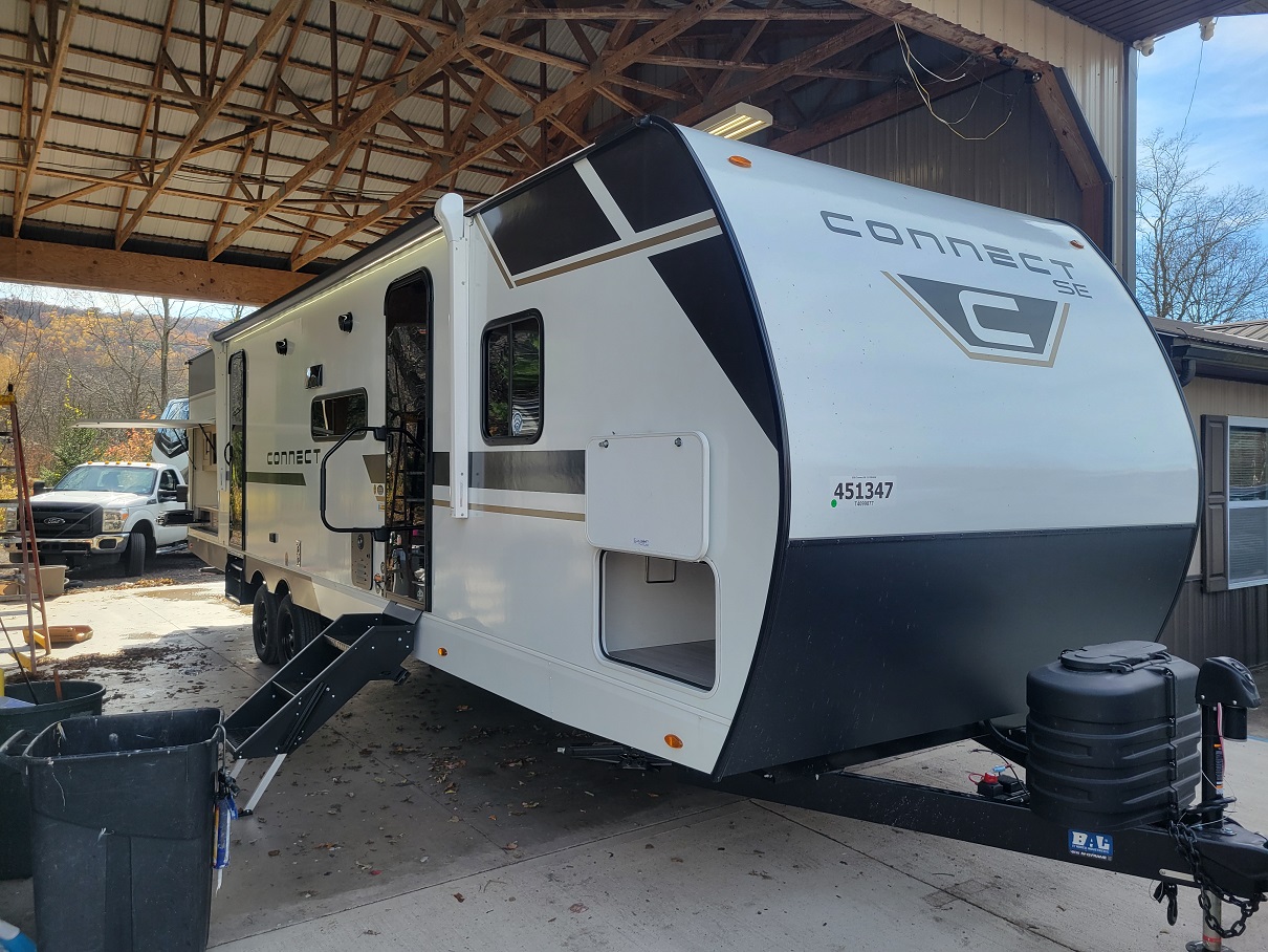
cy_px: 476
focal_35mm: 26
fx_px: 953
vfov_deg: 53.1
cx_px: 634
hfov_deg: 67.3
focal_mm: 5.4
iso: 40
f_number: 1.8
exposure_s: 1/784
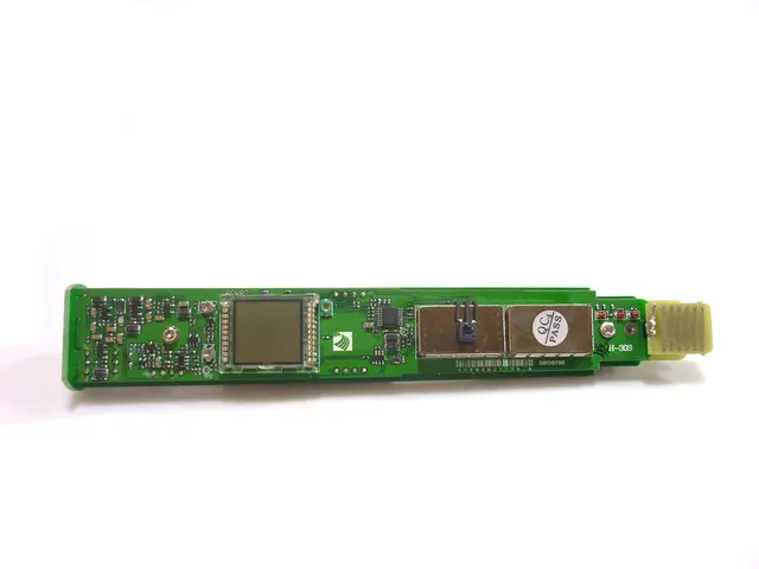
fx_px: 724
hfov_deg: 55.4
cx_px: 380
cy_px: 284
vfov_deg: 42.9
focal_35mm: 33
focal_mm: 5.5
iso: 80
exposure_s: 1/80
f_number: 2.8
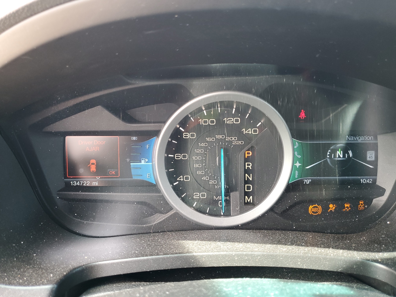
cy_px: 148
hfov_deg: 67.3
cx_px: 198
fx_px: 297
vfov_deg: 53.1
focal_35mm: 26
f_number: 1.5
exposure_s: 1/60.2
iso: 69
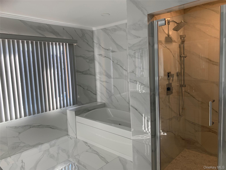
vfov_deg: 53.1
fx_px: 170
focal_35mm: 26
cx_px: 113
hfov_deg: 67.3
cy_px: 85
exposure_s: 1/121
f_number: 1.8
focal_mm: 4.25
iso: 40
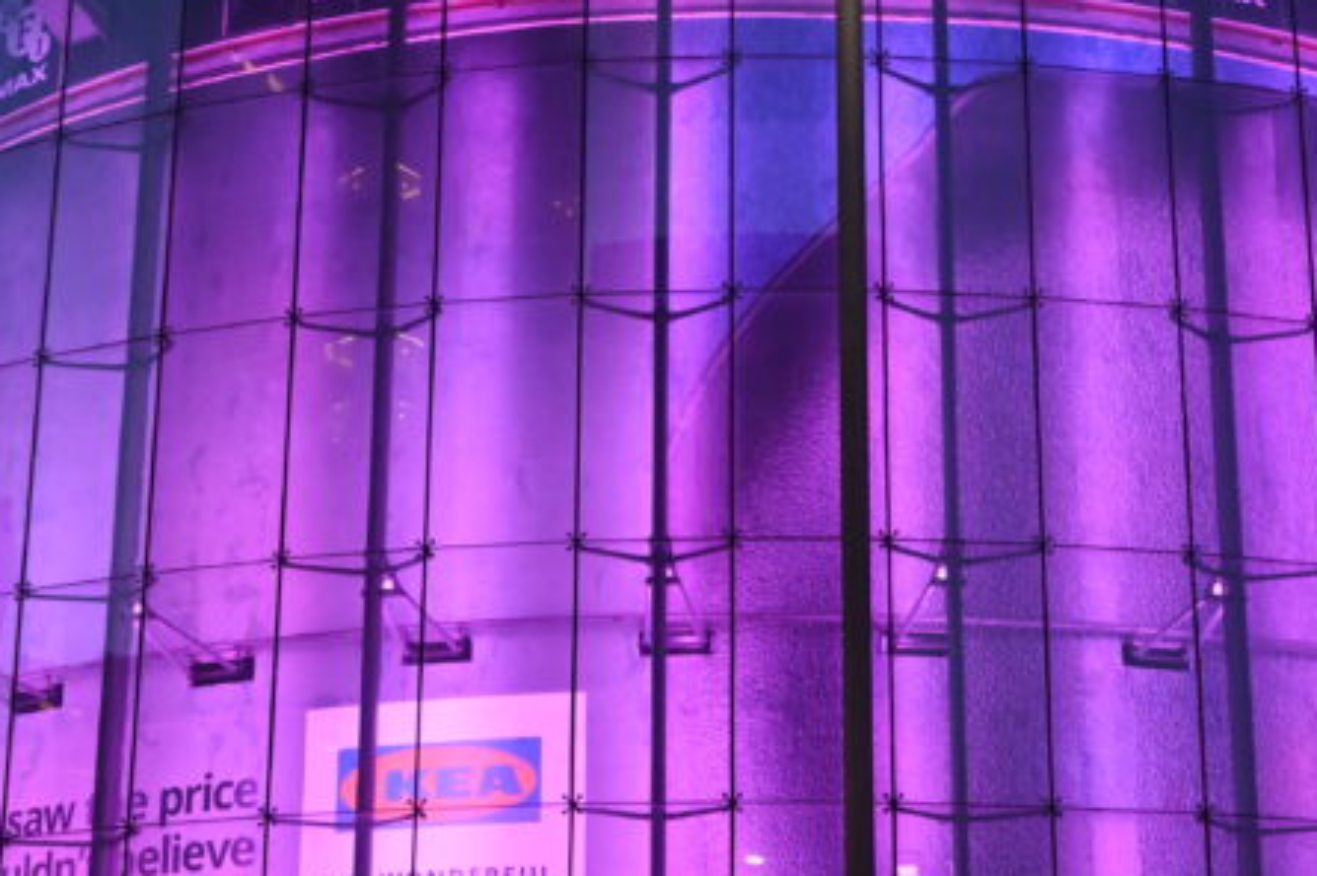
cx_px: 707
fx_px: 2522
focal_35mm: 69
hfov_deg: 29.3
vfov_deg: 19.5
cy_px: 704
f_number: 5.6
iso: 4000
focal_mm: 24
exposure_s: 1/100
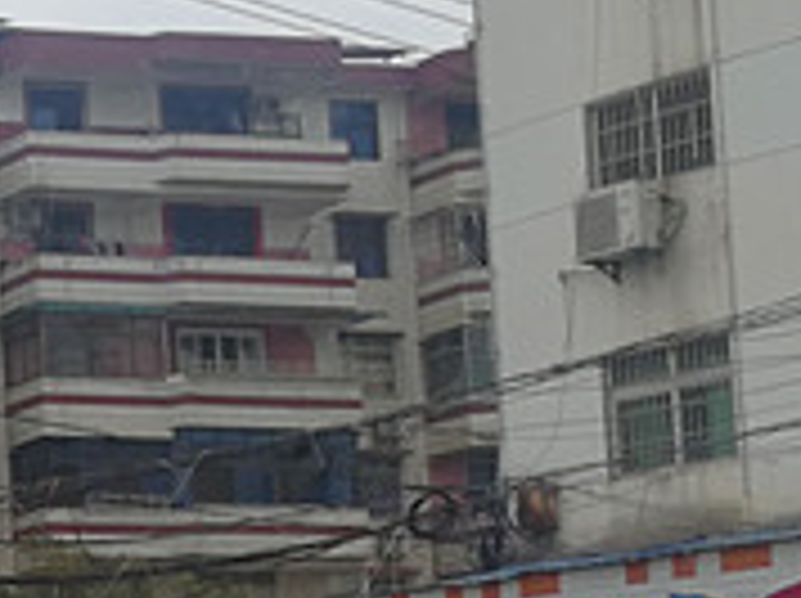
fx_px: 2981
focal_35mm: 129
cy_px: 623
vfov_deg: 11.3
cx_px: -801
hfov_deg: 13.2
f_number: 2.2
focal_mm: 3.95
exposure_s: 1/470
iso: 50
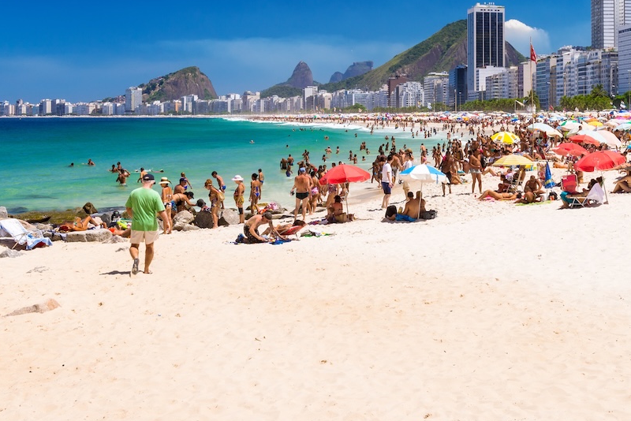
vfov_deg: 27.7
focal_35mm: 48
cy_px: 108
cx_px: 471
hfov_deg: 40.0
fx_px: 842
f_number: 16
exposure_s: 1/80
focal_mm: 32
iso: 200
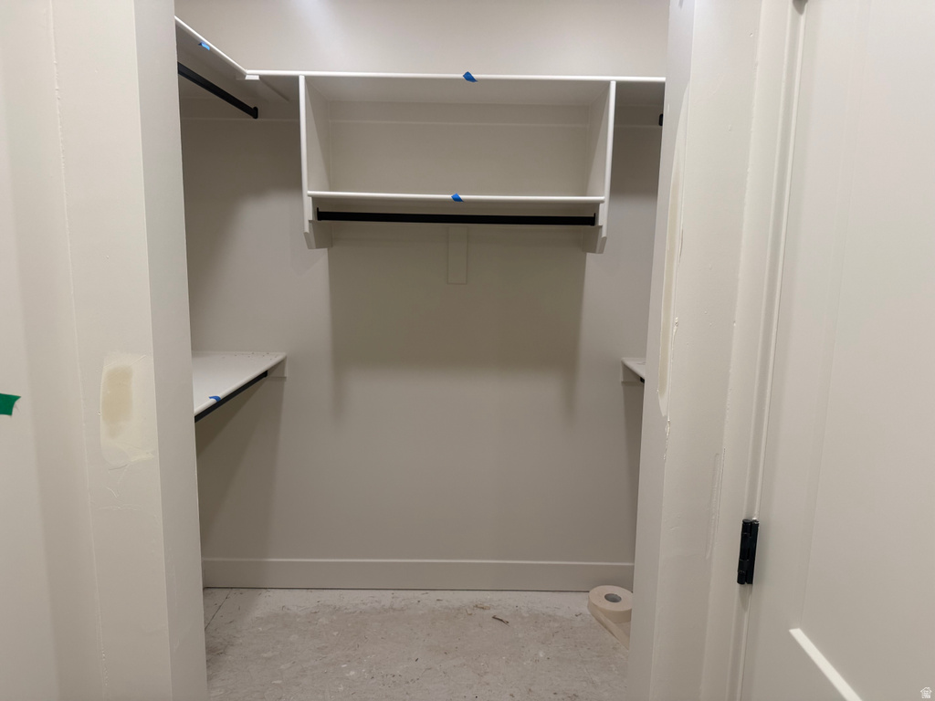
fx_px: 648
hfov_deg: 71.6
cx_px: 468
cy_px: 350
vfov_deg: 56.8
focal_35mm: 24
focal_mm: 6.76
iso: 125
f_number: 1.78
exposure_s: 1/120
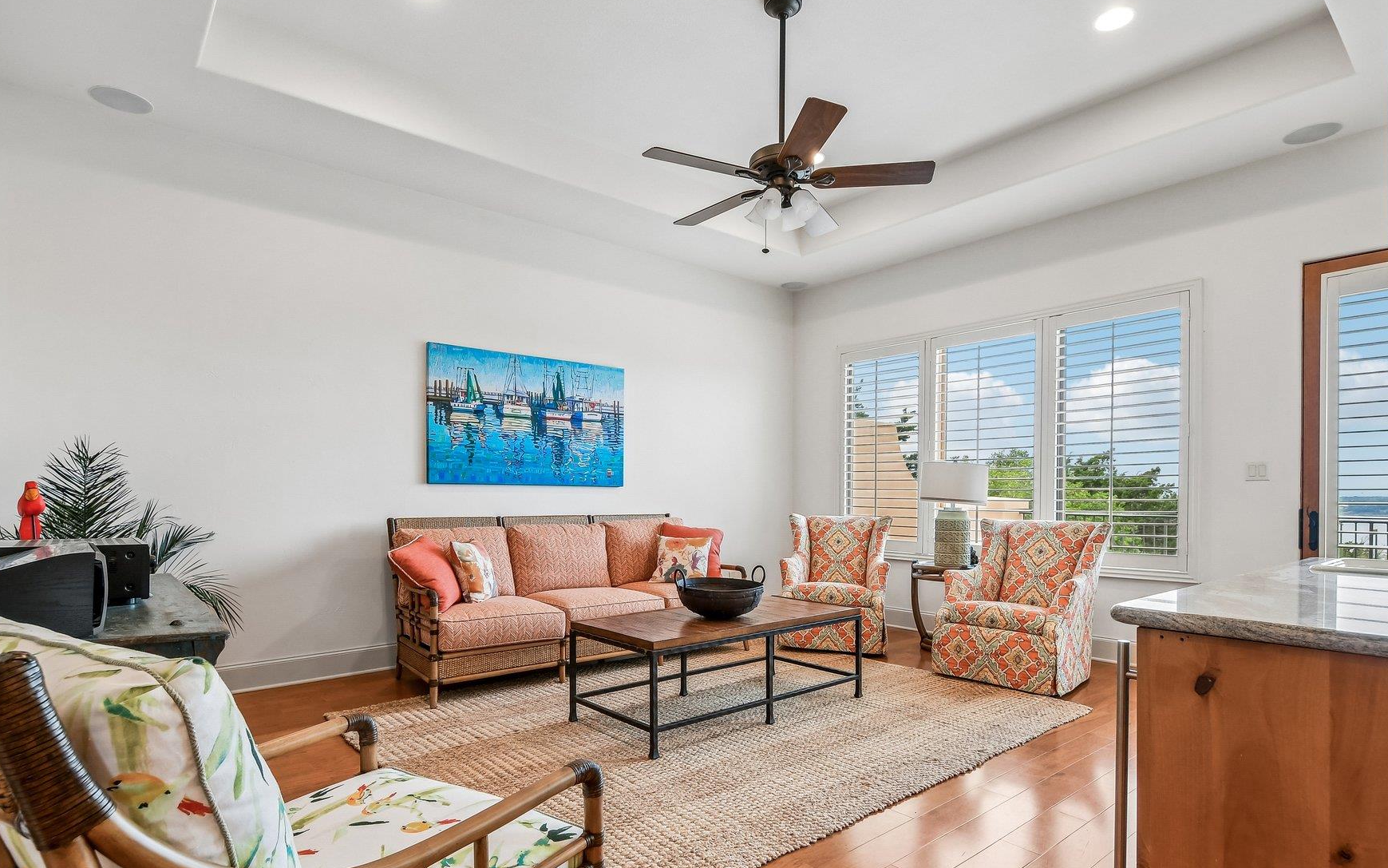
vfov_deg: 65.0
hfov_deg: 91.1
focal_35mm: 18
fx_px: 681
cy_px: 456
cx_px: 691
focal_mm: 10
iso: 400
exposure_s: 1/40
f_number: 8
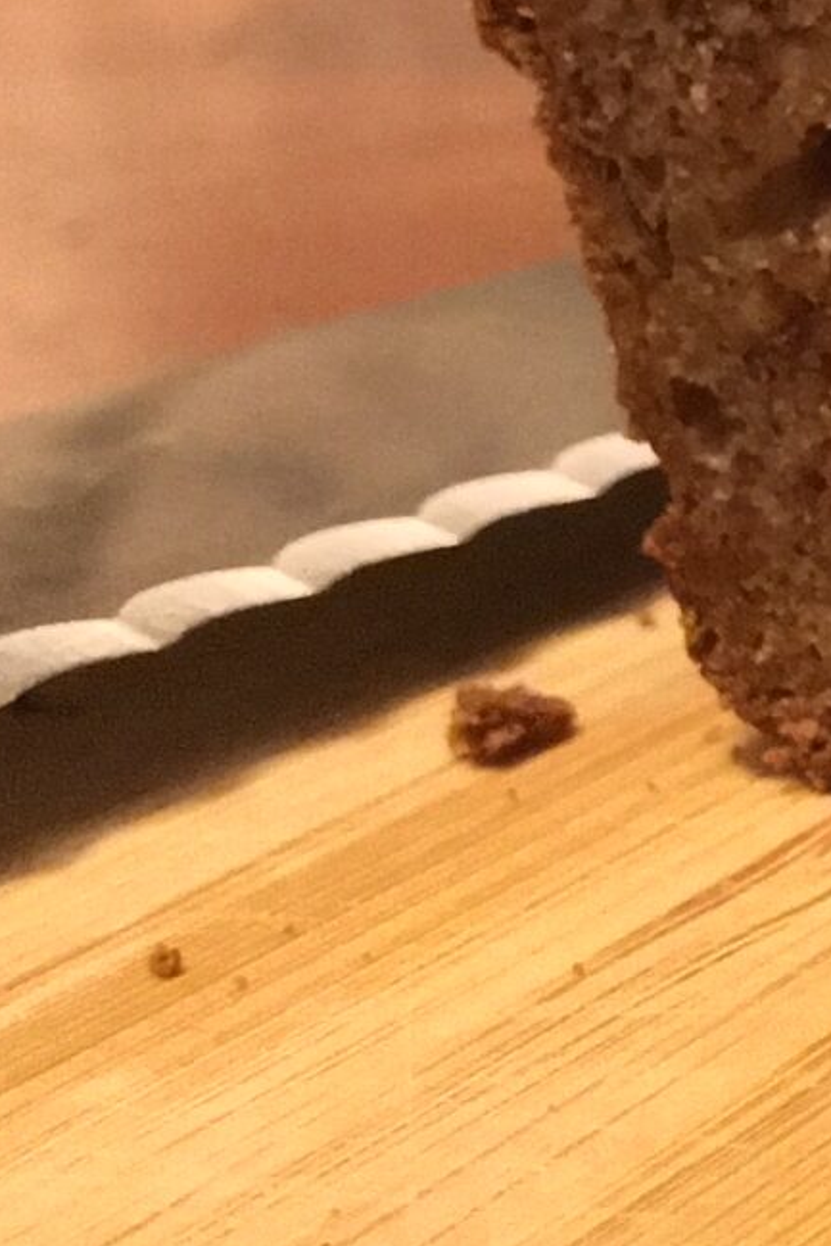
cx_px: 2251
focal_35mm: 119
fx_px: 4118
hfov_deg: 9.6
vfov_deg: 16.8
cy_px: -36
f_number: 2.2
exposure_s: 1/15
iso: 400
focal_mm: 4.15
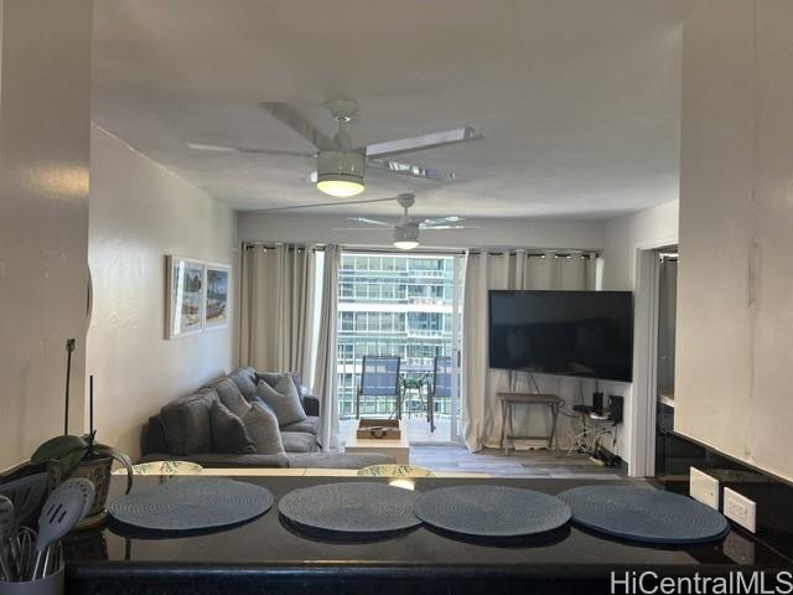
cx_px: 396
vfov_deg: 53.1
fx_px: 596
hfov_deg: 67.3
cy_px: 298
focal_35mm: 26
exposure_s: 1/120
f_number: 1.5
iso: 64
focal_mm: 5.7
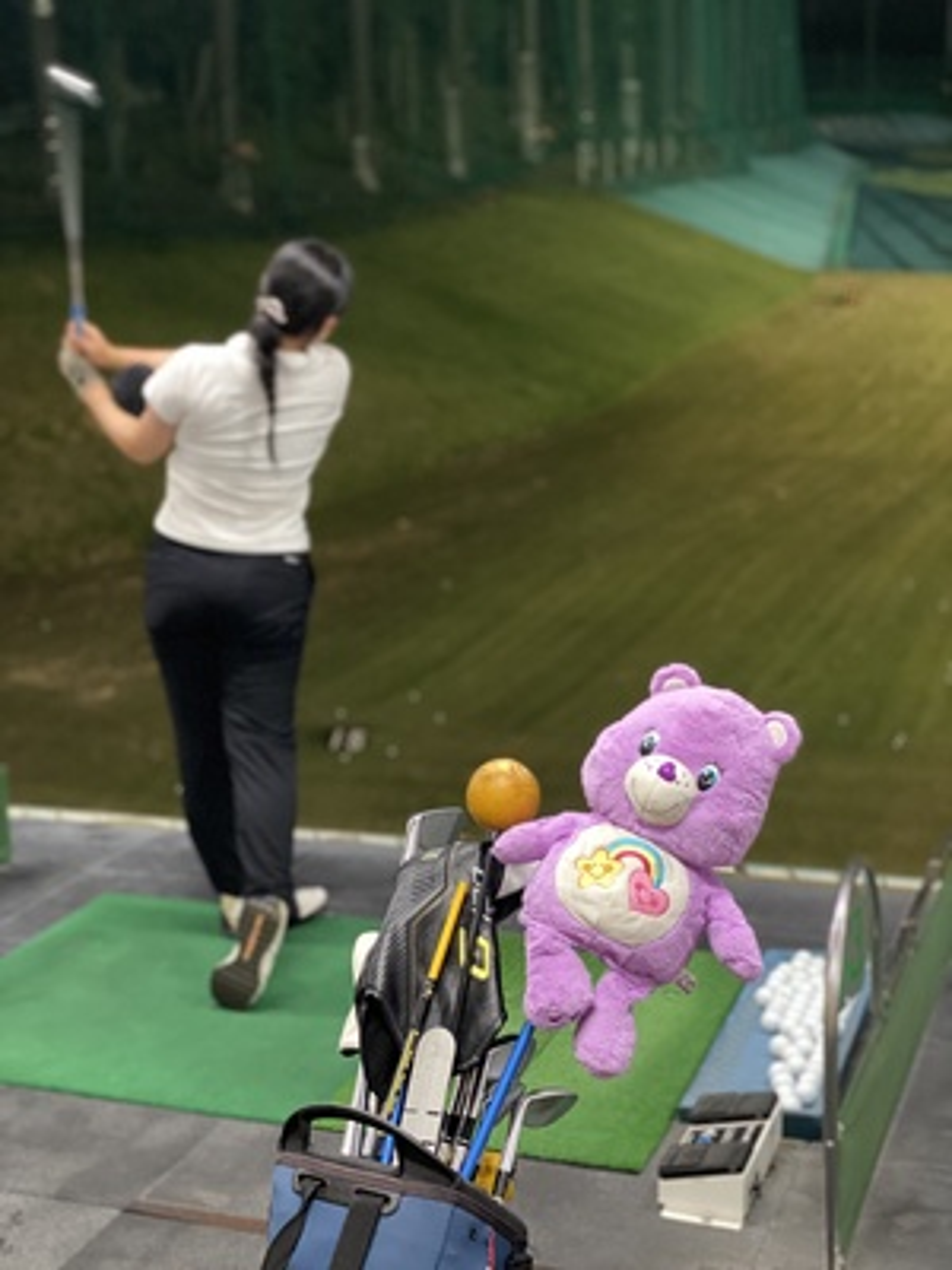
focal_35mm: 52
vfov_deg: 36.8
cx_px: 476
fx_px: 1907
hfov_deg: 28.0
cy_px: 635
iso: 400
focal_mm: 6
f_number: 2
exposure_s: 1/20
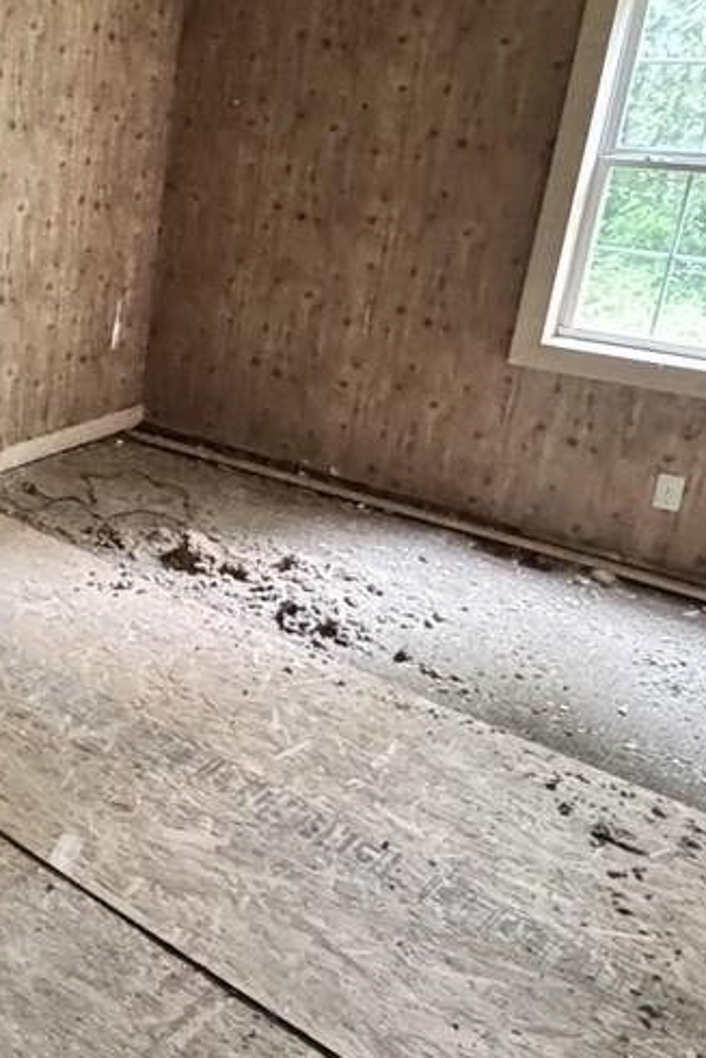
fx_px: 1117
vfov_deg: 50.5
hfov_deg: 30.8
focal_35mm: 38
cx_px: -93
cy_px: 443
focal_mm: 2.22
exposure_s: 1/37
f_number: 2.2
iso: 1600
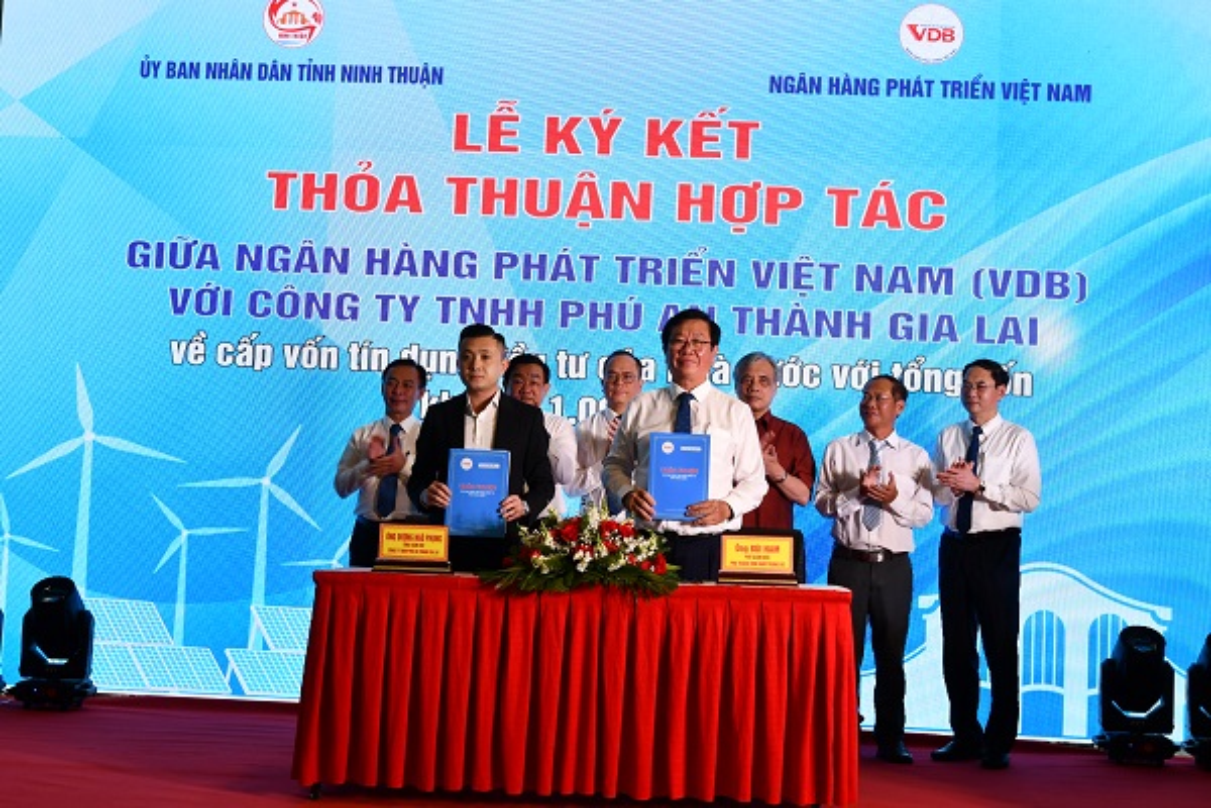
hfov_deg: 38.2
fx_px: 1749
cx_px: 606
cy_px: 404
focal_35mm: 52
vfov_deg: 26.0
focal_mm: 35
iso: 640
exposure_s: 1/60
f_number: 9
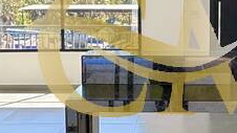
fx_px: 609
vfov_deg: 12.5
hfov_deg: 21.9
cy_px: 90
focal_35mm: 97
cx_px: 171
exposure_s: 1/224
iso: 40
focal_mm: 2.22
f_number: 2.2
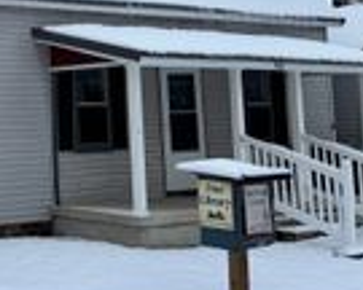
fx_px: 1010
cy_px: -28
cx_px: -22
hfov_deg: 19.6
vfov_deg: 15.9
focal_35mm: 94
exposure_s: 1/1567
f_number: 1.6
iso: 50
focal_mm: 5.96
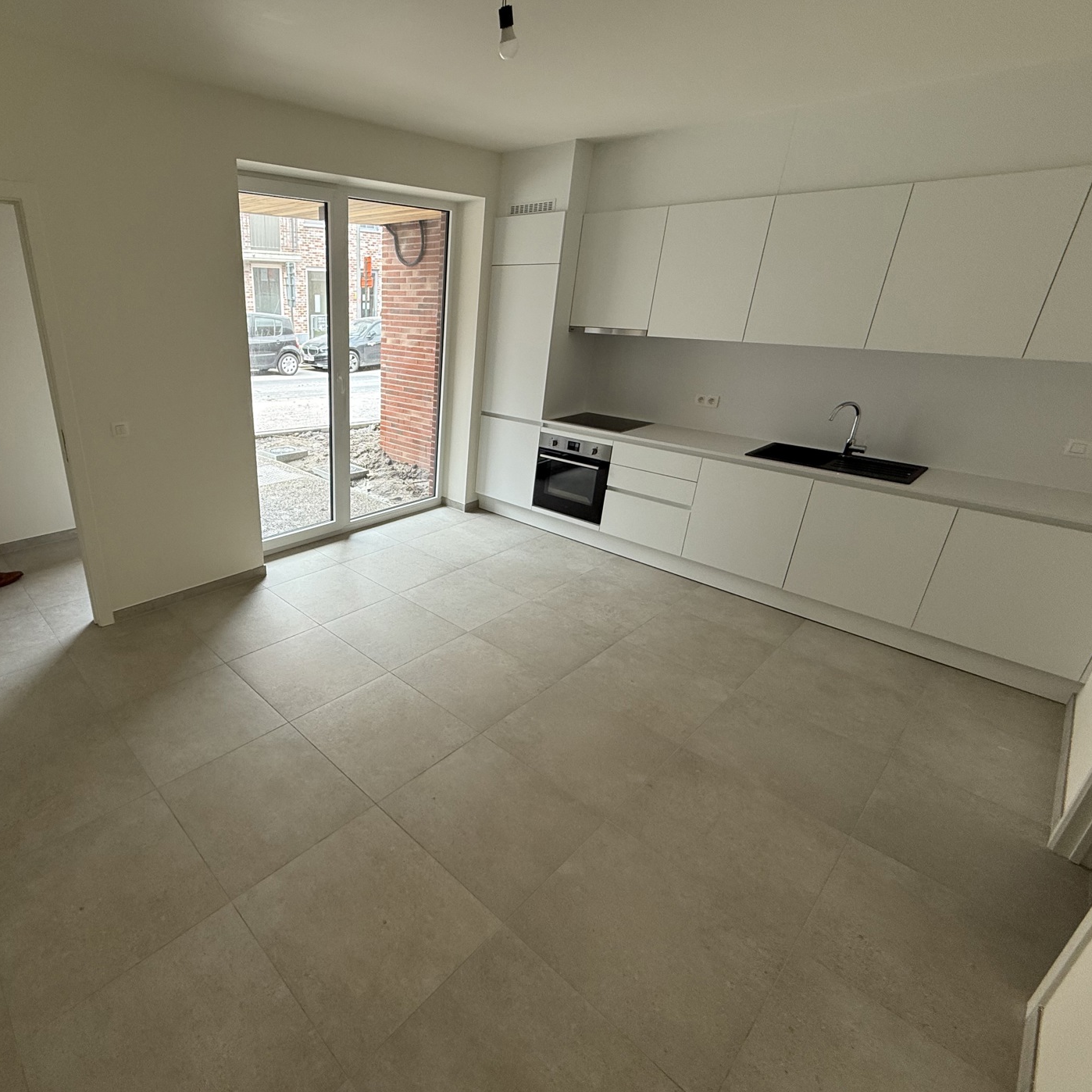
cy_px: 537
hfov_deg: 81.7
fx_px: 607
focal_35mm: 17
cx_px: 384
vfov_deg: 84.0
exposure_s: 1/99
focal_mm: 2.22
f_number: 2.2
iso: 80
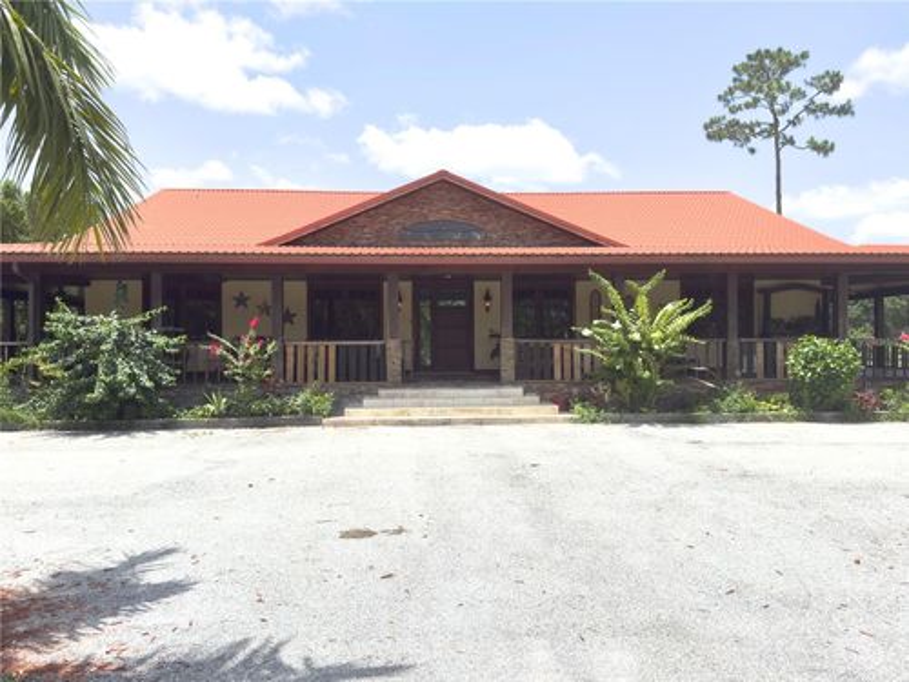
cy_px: 341
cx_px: 454
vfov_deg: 56.8
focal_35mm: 24
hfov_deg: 71.6
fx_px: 630
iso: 64
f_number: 1.78
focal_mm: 6.76
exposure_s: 1/6173
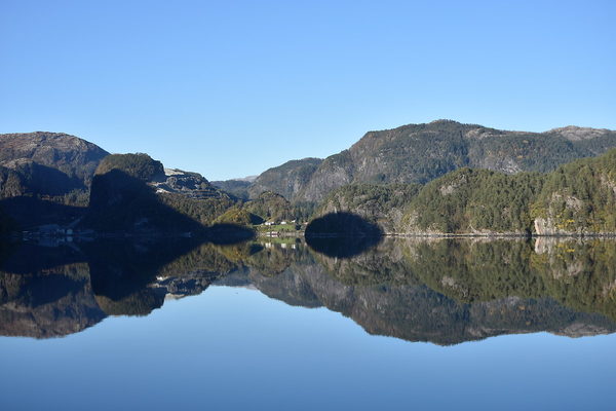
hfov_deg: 35.1
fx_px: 975
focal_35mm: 57
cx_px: 308
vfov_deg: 23.8
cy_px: 206
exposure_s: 1/200
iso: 100
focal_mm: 38
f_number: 7.1
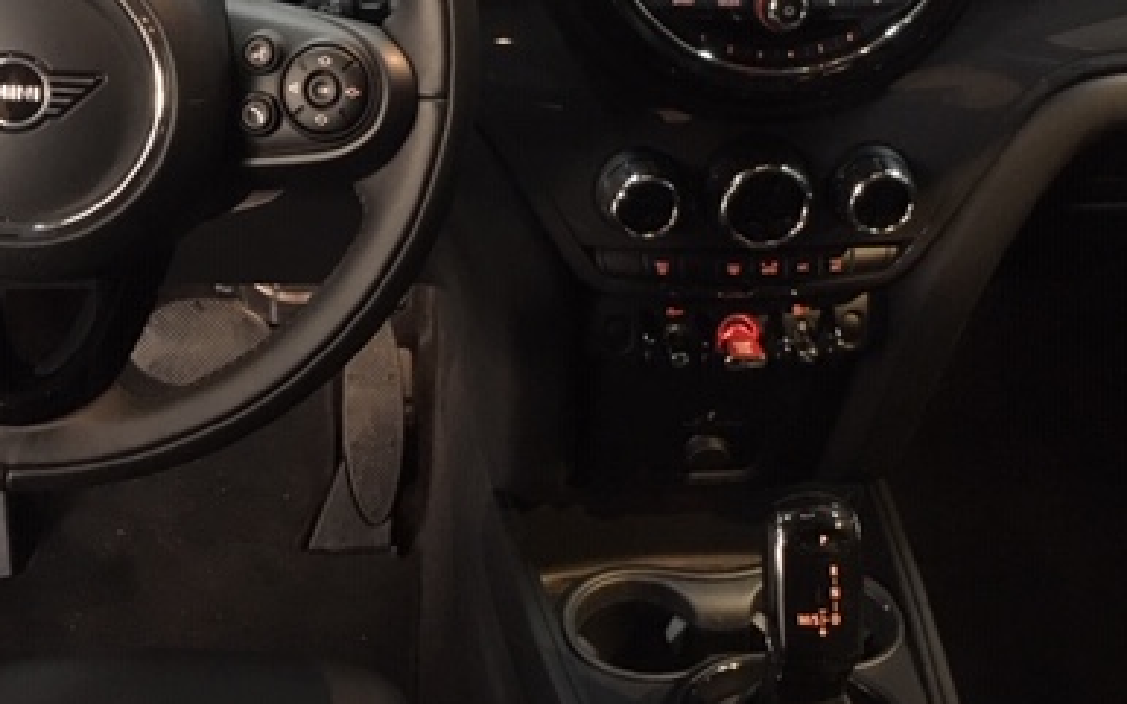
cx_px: 508
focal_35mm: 51
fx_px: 1566
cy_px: 181
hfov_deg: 39.5
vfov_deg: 25.0
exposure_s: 1/15
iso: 250
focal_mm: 4.15
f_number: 2.2
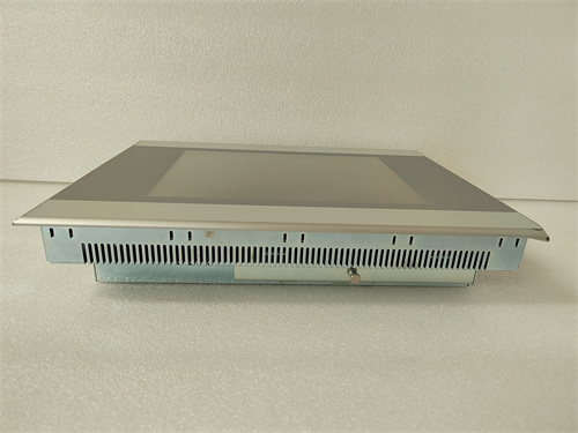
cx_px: 289
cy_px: 216
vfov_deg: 58.9
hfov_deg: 73.9
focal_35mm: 23
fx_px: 384
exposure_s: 1/100
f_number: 1.9
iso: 1797
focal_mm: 5.52
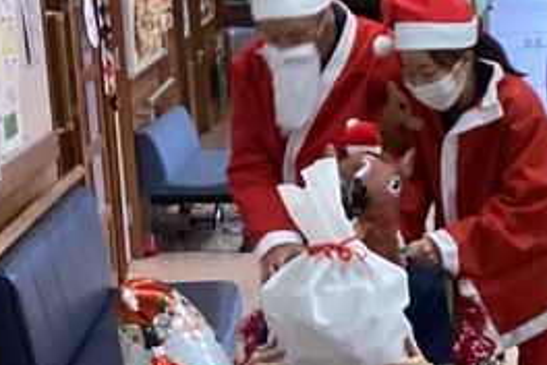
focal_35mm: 122
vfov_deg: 10.9
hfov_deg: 16.7
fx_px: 1854
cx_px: 375
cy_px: 494
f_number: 2.4
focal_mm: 3.3
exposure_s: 1/40
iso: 320
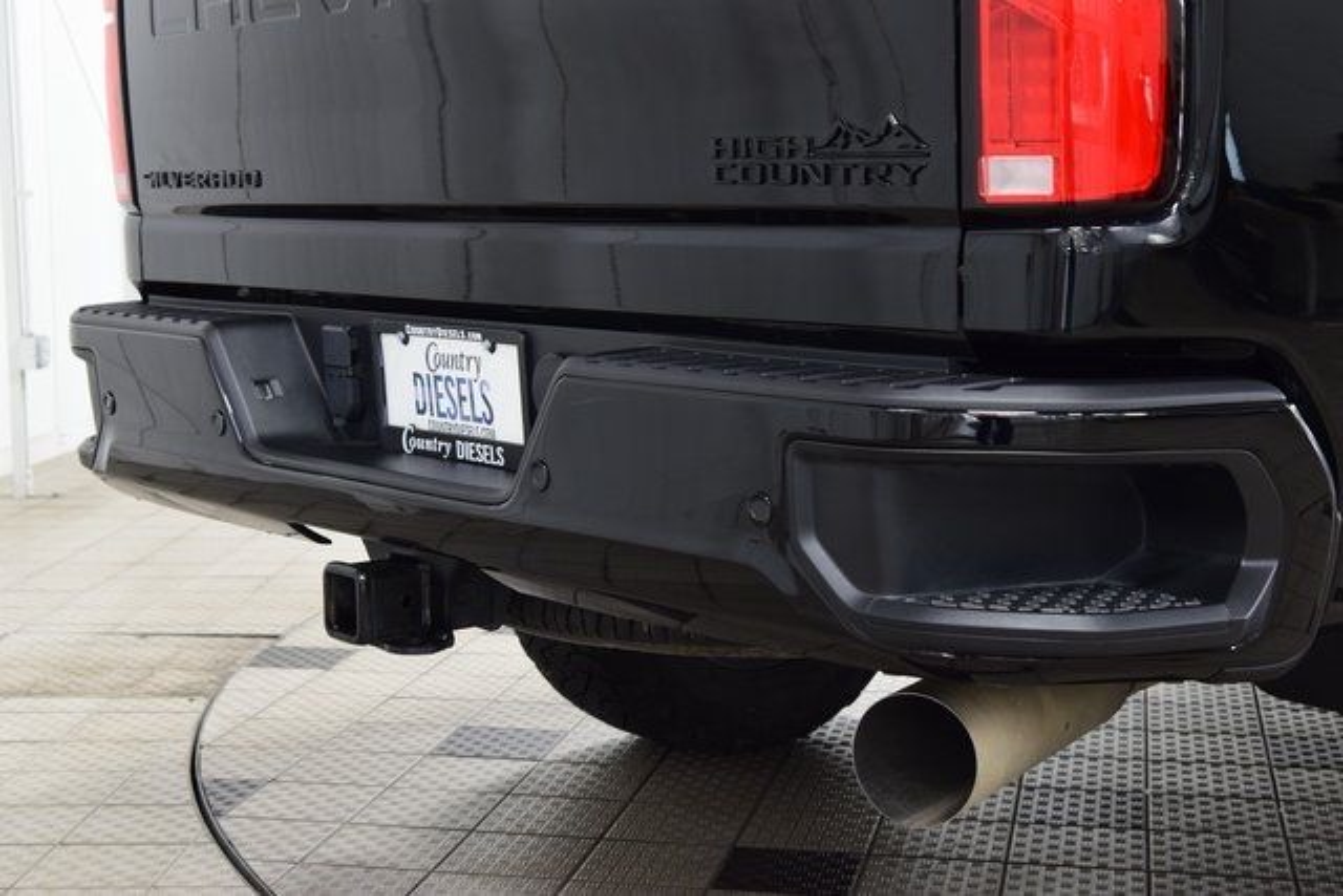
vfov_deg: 22.6
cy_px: 448
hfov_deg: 33.4
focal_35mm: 60
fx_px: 2239
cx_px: 672
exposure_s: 1/15
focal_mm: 40
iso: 900
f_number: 6.3
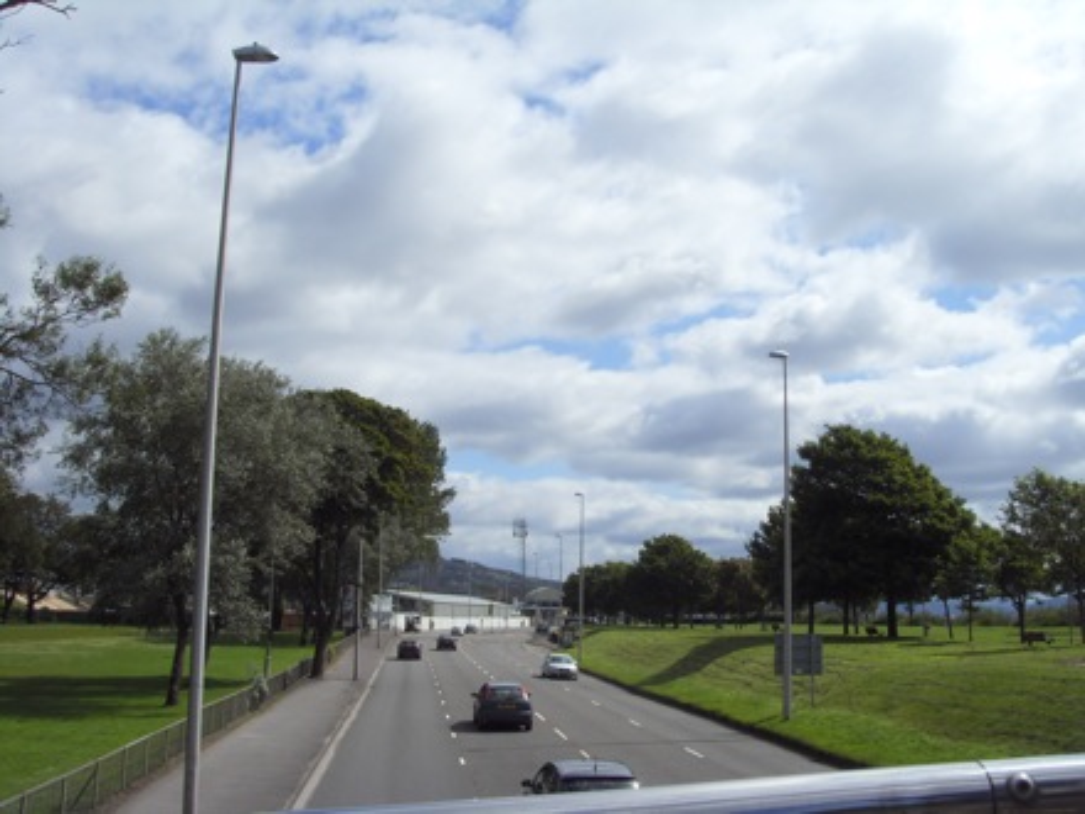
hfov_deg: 47.9
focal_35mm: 39
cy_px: 407
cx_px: 542
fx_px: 1222
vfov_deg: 36.8
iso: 80
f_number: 6.2
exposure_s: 1/500
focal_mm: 6.6
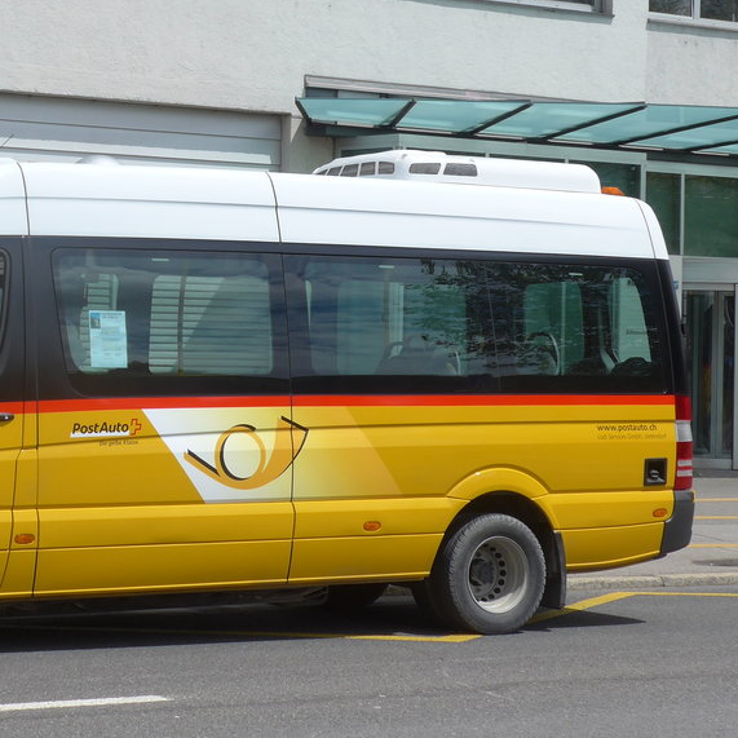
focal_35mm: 91
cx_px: 134
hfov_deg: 18.9
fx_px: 2195
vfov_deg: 19.0
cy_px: 246
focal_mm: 10.1
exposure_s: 1/1600
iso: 80
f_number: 3.5
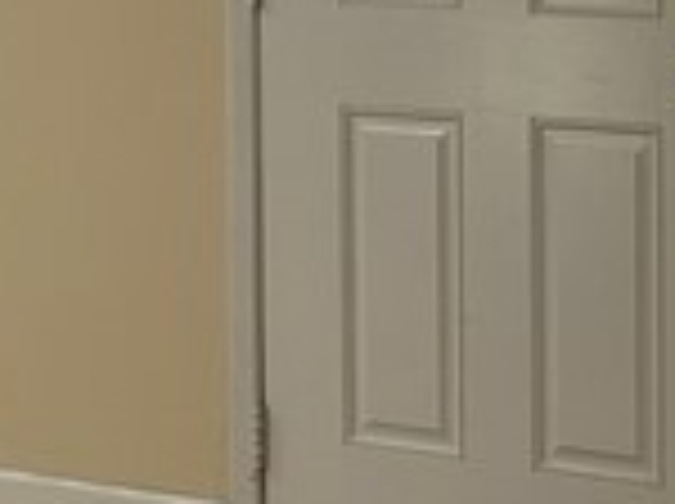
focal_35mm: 178
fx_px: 3465
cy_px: 45
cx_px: 306
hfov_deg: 11.1
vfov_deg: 8.3
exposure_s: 1/60
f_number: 1.5
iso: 80
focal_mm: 5.7
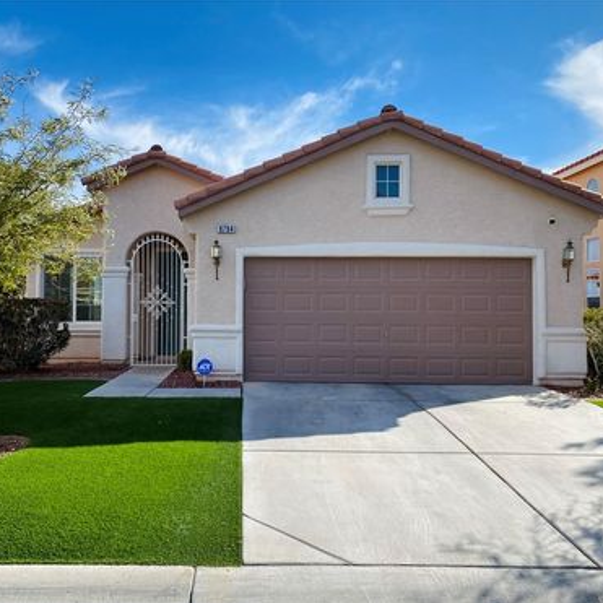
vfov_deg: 52.5
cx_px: 239
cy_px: 303
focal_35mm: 31
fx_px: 611
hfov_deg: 52.2
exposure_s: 1/2315
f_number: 1.8
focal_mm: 4.25
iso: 32
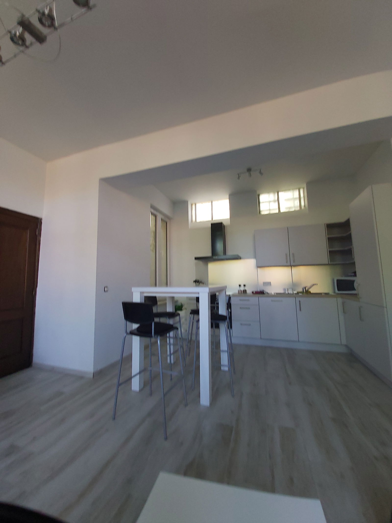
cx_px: 196
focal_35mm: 12
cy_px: 262
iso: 80
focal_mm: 1.42
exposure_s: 1/50
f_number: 2.2
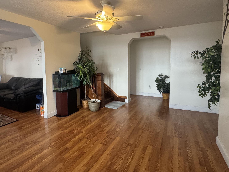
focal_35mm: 20
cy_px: 74
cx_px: 103
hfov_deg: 81.5
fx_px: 132
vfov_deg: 65.7
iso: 400
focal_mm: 2.22
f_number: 2.2
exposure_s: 1/60
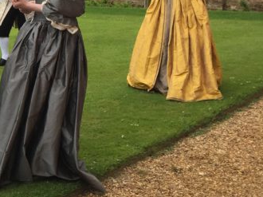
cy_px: 49
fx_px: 683
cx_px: -103
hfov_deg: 19.6
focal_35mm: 90
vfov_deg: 16.3
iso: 32
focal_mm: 4.15
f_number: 2.2
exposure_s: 1/760
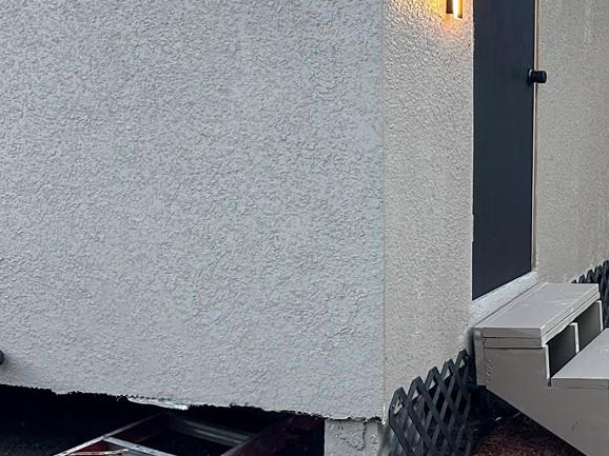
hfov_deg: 25.3
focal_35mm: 72
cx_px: 656
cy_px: 241
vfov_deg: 20.4
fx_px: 1266
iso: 125
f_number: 1.5
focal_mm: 5.7
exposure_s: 1/121
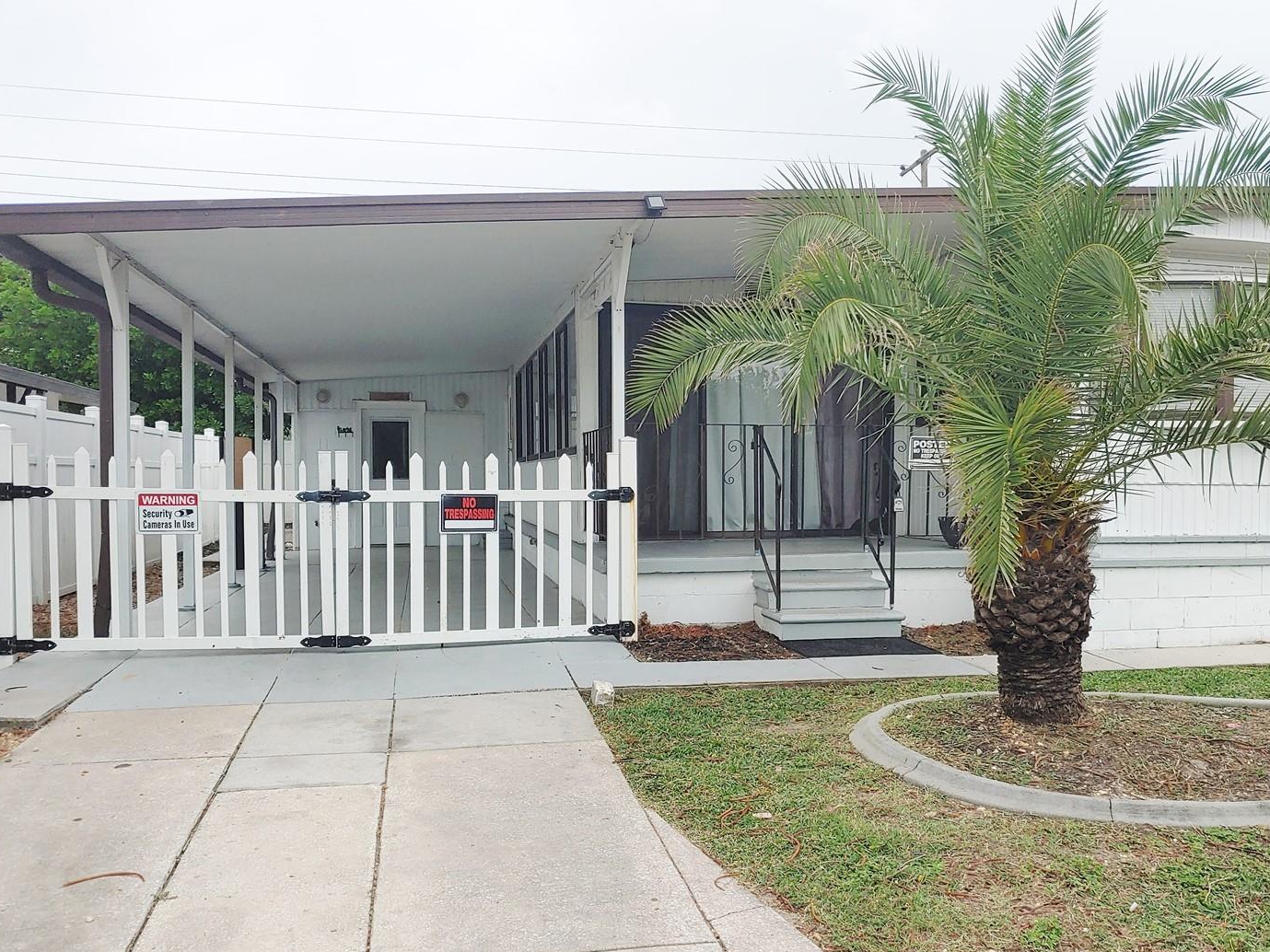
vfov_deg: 48.2
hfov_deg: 61.5
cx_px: 696
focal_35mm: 29
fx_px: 1064
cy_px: 508
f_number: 1.5
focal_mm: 4.23
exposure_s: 1/1031
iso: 50
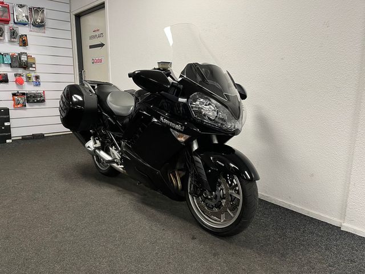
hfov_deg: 67.3
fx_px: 274
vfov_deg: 53.1
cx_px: 182
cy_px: 137
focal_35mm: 26
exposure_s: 1/50
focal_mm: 5.1
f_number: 1.6
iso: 100
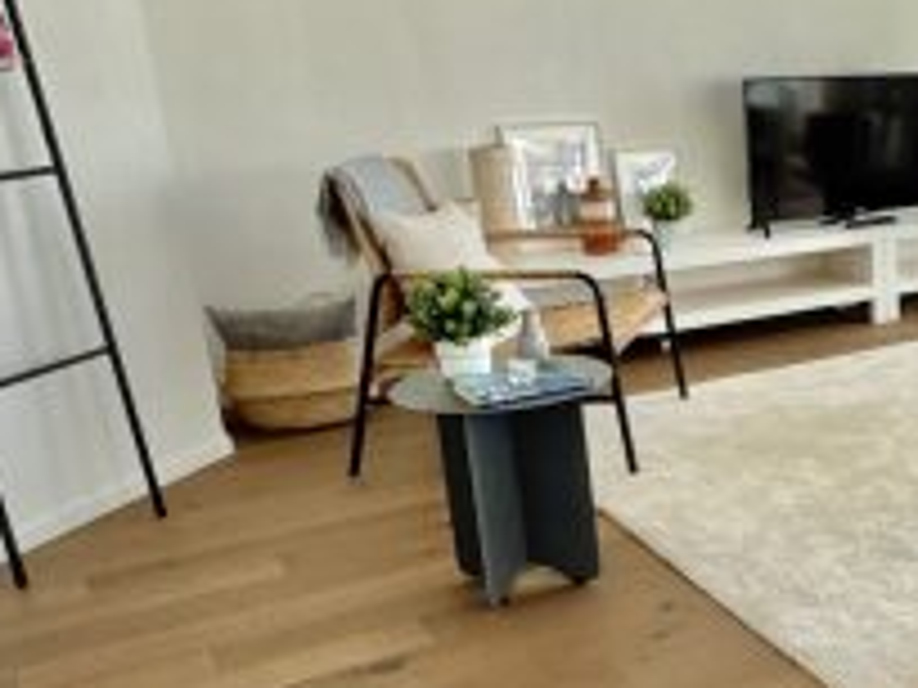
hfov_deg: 32.8
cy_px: 371
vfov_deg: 30.3
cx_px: 1094
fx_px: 1273
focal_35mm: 48
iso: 64
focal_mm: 2.22
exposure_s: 1/145
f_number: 2.2
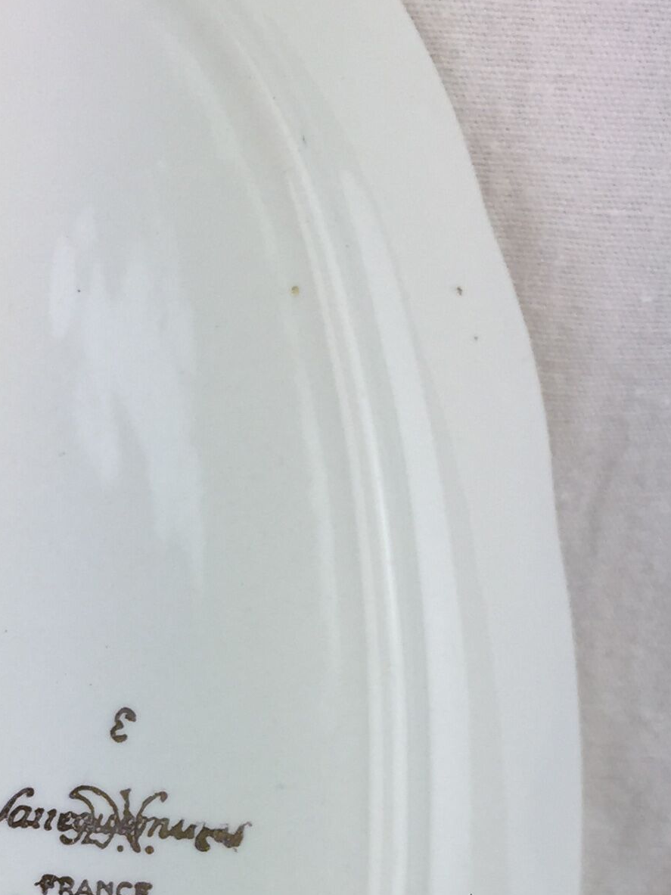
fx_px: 2068
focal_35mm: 80
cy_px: 915
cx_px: 63
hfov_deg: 18.1
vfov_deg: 23.3
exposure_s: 1/314
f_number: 2.2
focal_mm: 4.15
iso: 32
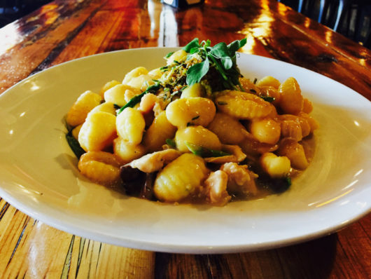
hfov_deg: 61.6
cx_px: 186
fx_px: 311
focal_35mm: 29
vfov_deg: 48.3
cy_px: 140
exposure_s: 1/30
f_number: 2.2
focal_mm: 4.15
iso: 200
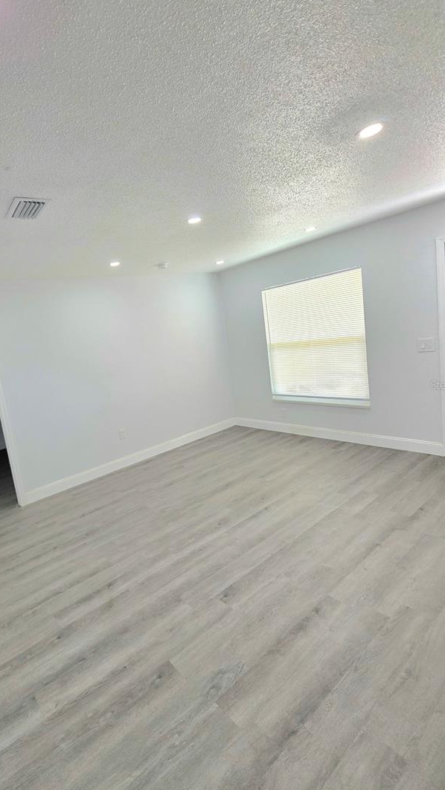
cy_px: 385
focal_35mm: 16
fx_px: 335
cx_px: 148
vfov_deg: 99.3
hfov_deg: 65.3
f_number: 1.9
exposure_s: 1/120
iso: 80
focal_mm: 2.2
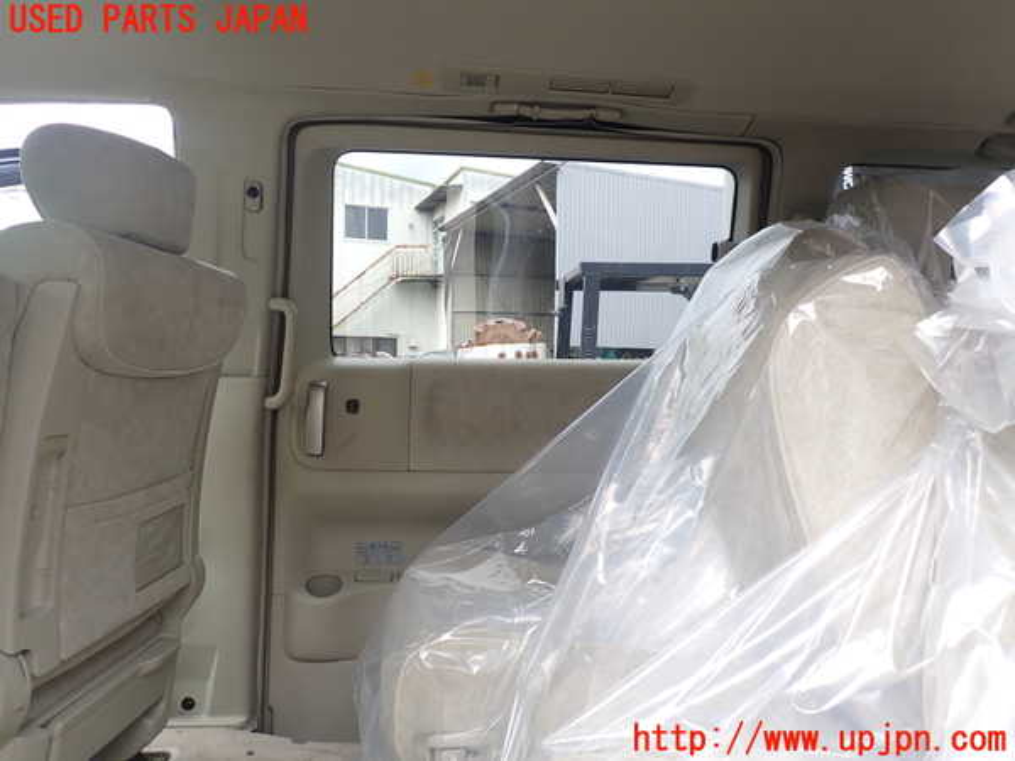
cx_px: 508
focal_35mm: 25
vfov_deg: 54.9
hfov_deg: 69.4
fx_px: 733
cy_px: 380
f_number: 2.8
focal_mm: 4.5
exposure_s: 1/125
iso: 100
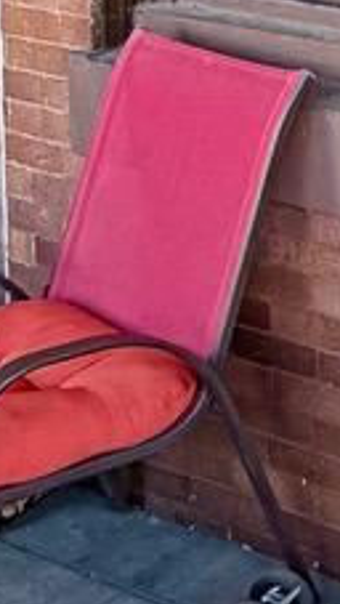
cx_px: 962
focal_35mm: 103
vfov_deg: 19.4
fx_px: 1648
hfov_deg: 9.6
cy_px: -141
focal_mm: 2.22
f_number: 2.2
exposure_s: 1/144
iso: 40
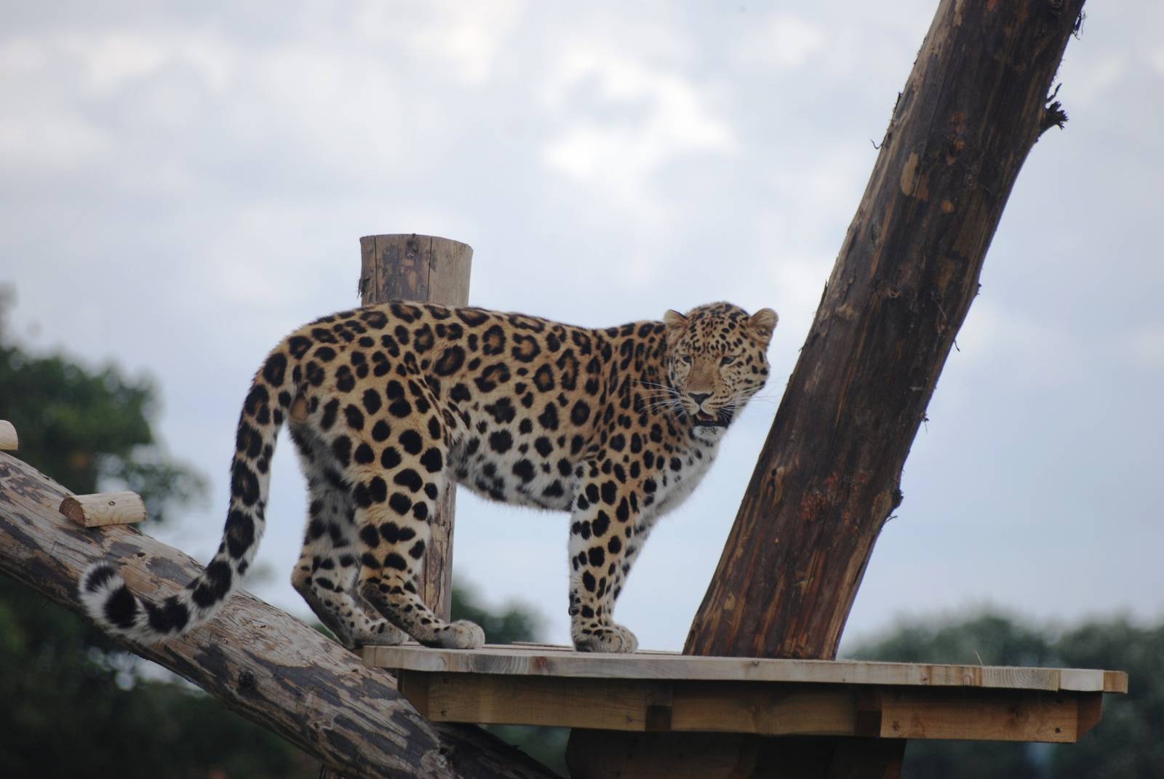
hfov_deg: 5.1
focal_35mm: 405
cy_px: 390
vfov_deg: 3.4
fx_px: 13110
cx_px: 582
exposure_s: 1/640
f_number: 5.6
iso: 200
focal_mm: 270
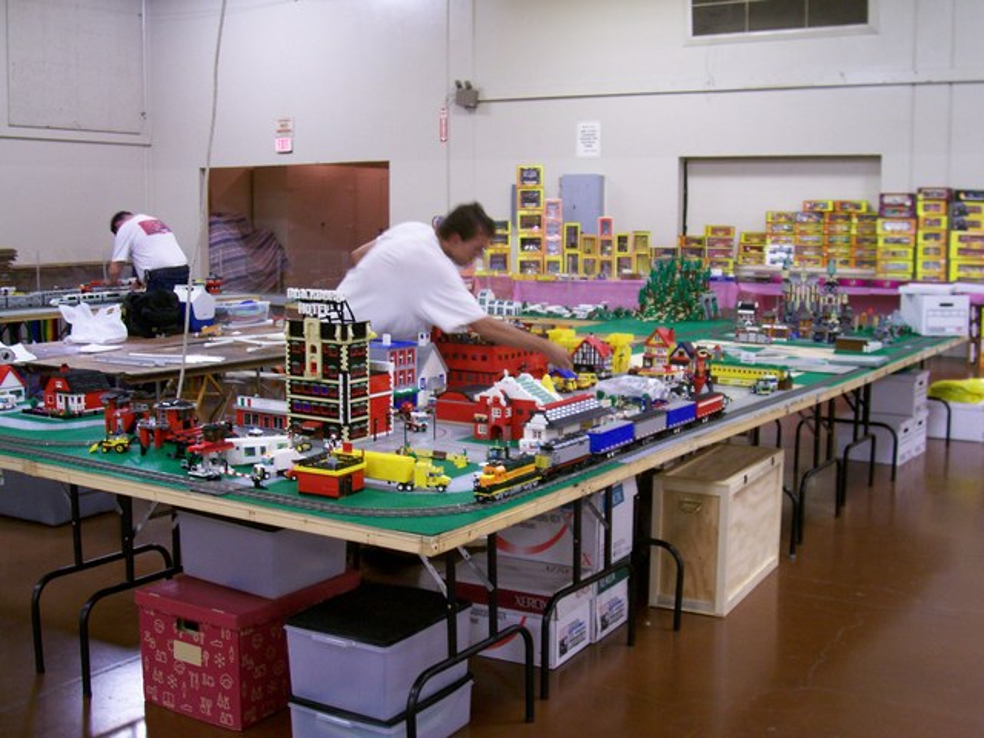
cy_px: 369
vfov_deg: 34.3
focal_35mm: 42
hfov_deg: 44.8
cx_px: 492
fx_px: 1194
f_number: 2.9
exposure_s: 1/8
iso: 160
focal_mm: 7
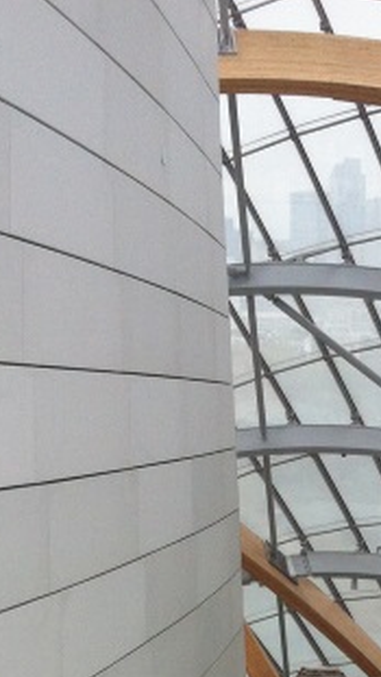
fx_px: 1796
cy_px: 852
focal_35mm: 100
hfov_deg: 12.0
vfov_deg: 19.8
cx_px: 370
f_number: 2.8
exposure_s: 1/335
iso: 80
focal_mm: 3.85
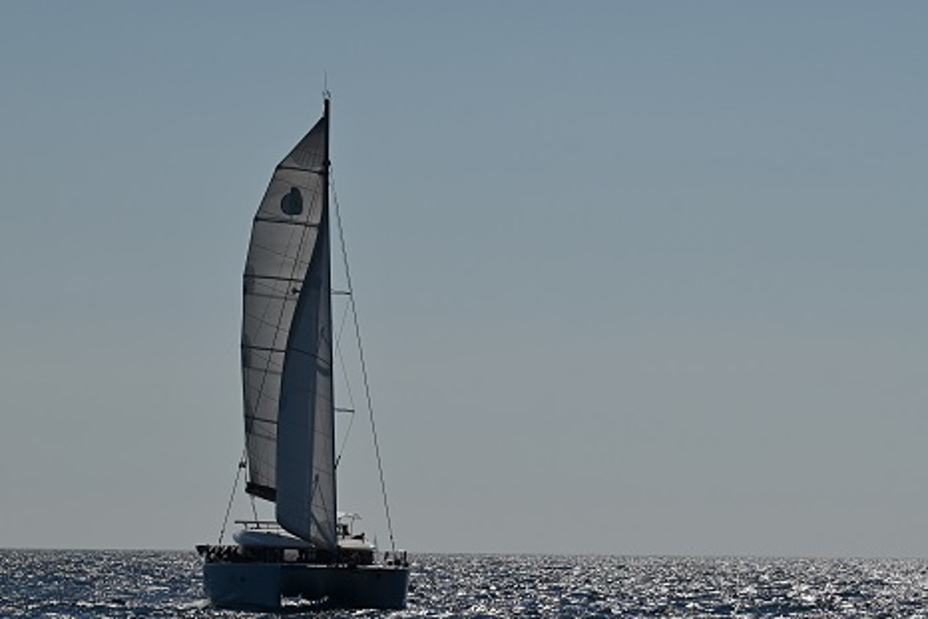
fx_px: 5363
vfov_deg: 6.6
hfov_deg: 9.9
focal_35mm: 208
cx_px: 727
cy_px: 207
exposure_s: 1/1600
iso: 100
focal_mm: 102
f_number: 10
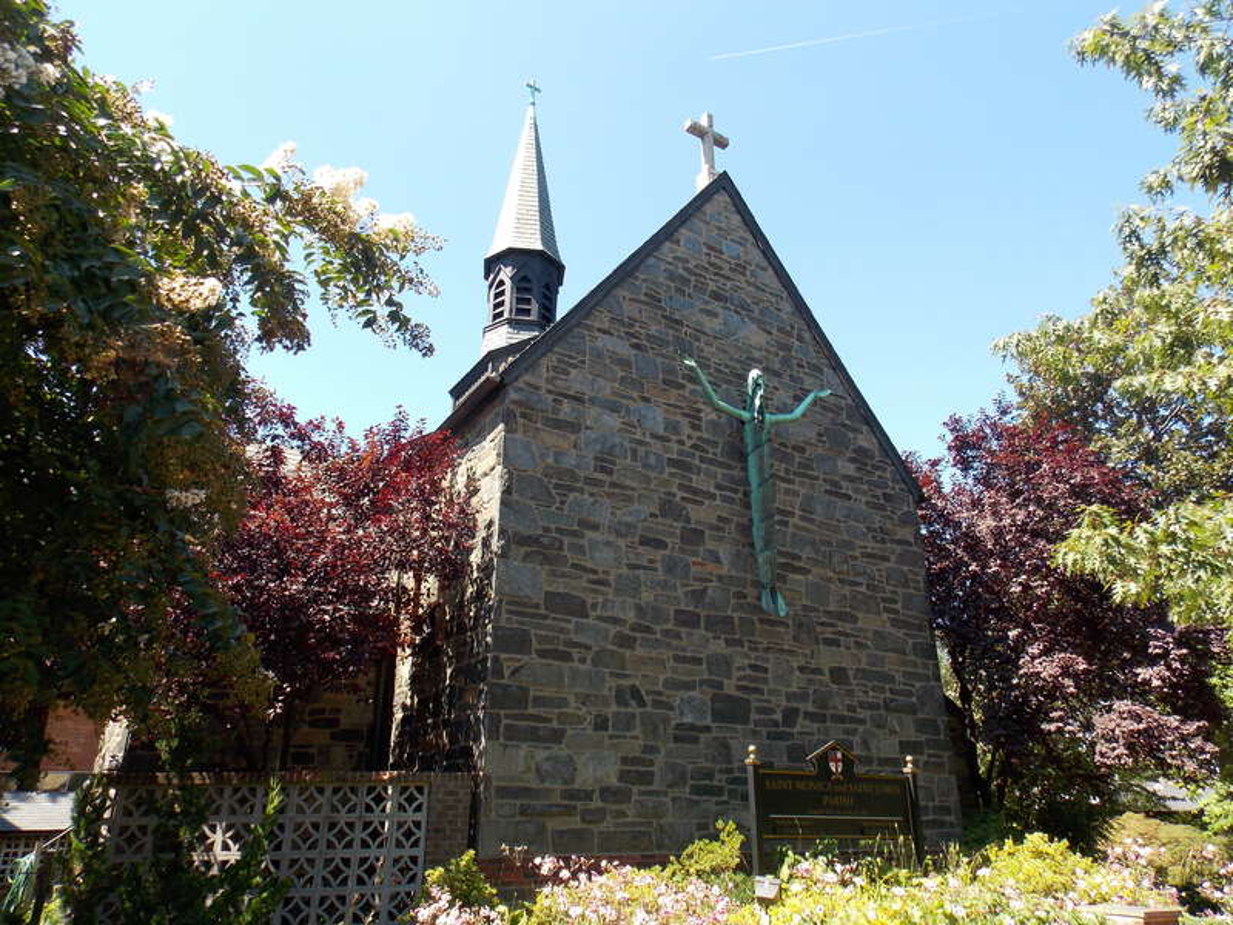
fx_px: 855
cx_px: 616
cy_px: 462
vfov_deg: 56.8
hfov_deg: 71.6
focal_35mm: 24
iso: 80
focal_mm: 4.3
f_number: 3.1
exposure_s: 1/250
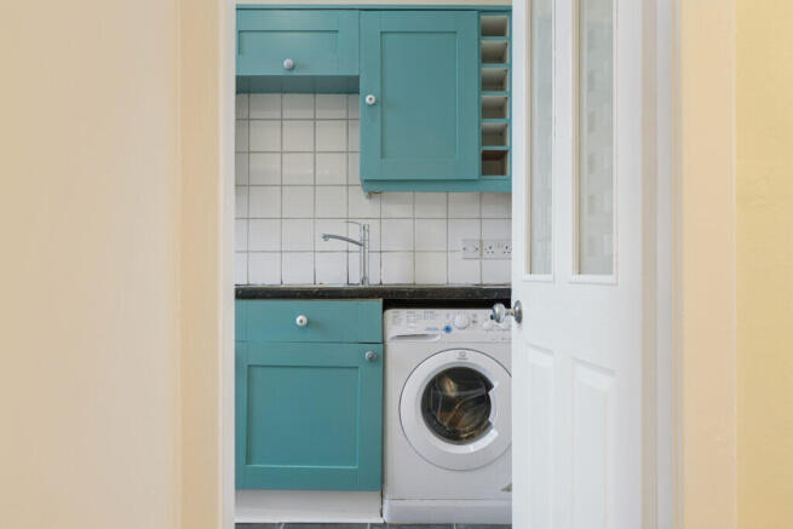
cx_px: 396
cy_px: 264
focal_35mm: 30
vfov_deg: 43.6
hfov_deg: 61.9
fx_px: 661
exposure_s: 1/30
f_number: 3.5
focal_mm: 20
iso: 500
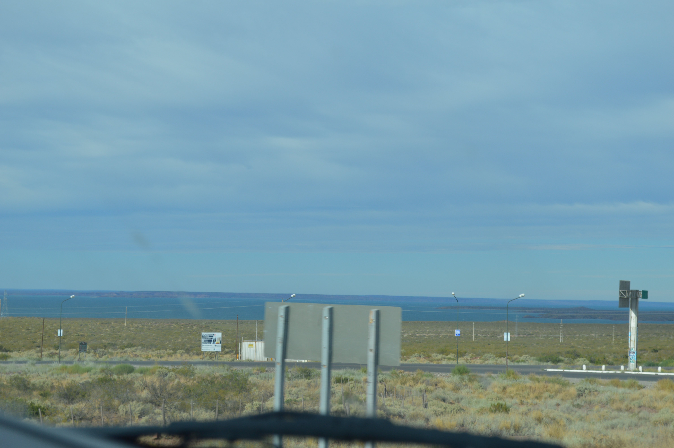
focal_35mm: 82
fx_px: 1543
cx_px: 337
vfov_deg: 16.5
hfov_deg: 24.6
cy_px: 224
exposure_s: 1/250
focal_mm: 55
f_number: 8
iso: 100
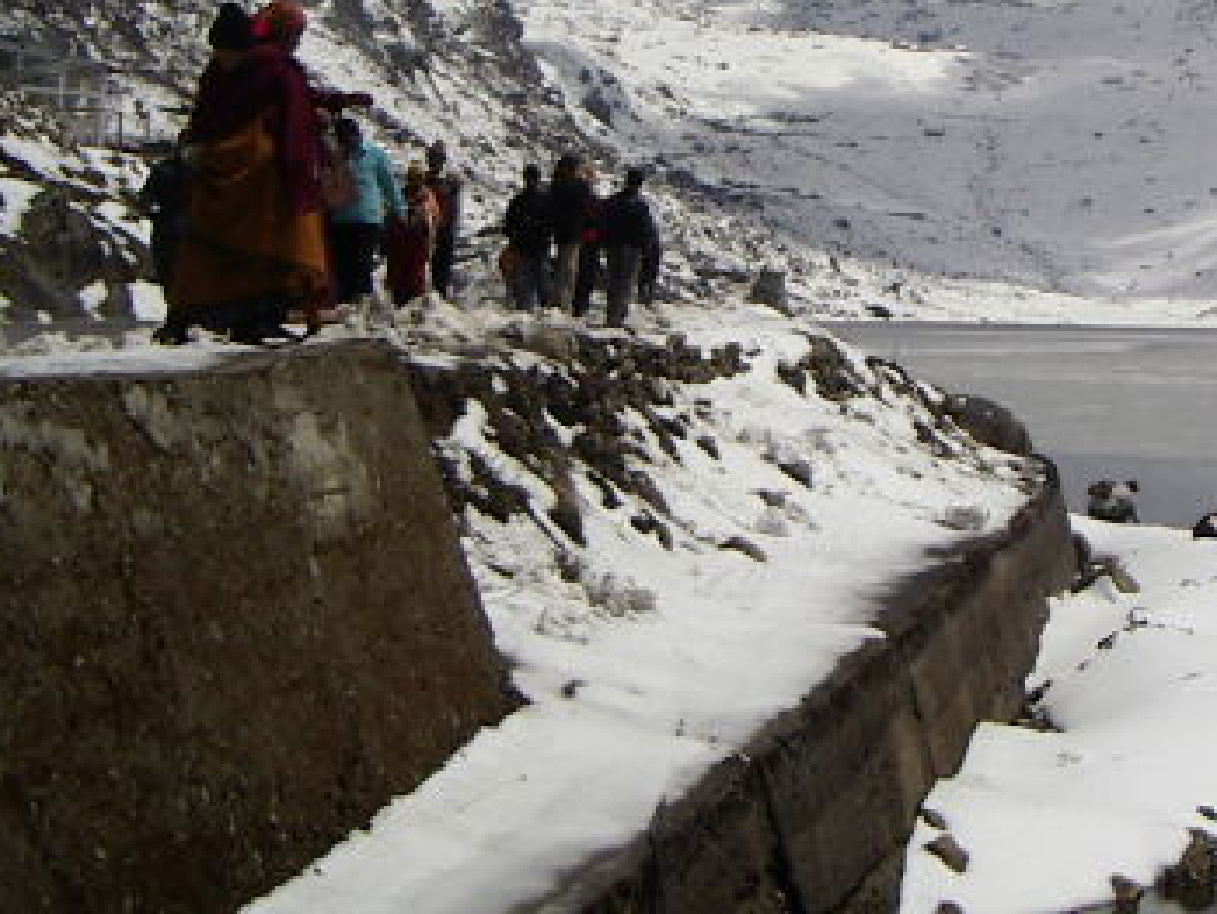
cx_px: 996
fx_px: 2743
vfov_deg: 18.5
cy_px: 38
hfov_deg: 24.6
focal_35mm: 78
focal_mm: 5.8
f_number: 4.8
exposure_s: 1/1500
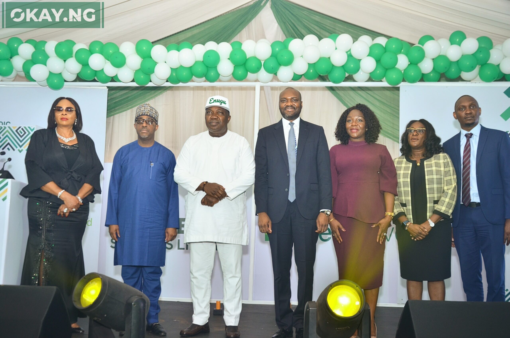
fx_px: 509
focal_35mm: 36
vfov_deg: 36.7
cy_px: 169
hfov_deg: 53.2
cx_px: 255
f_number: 5.6
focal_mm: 24
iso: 400
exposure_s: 1/100
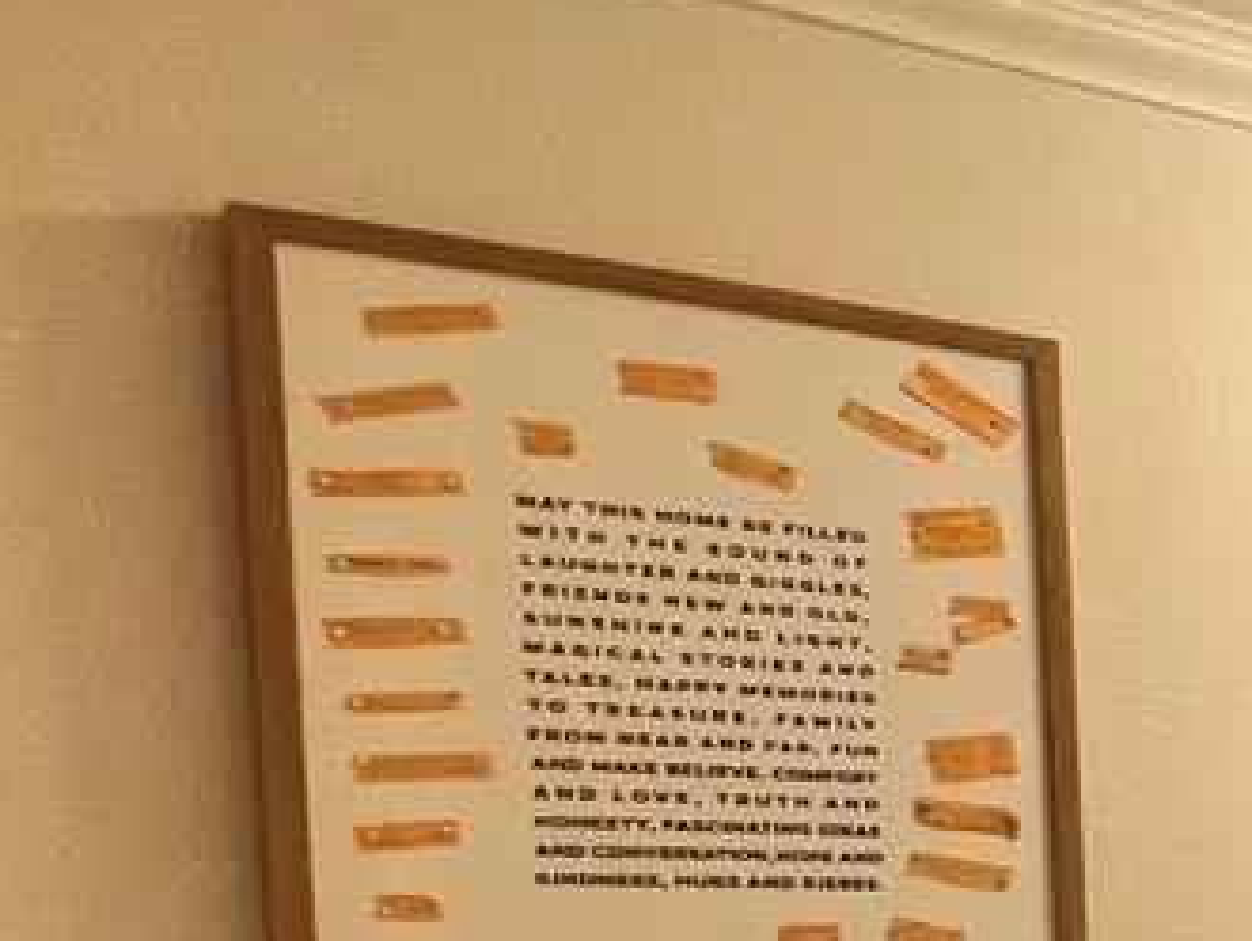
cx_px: 2842
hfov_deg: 16.4
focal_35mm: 63
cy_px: 1104
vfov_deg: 21.7
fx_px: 2280
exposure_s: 1/120
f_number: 1.8
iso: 64
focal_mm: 1.57
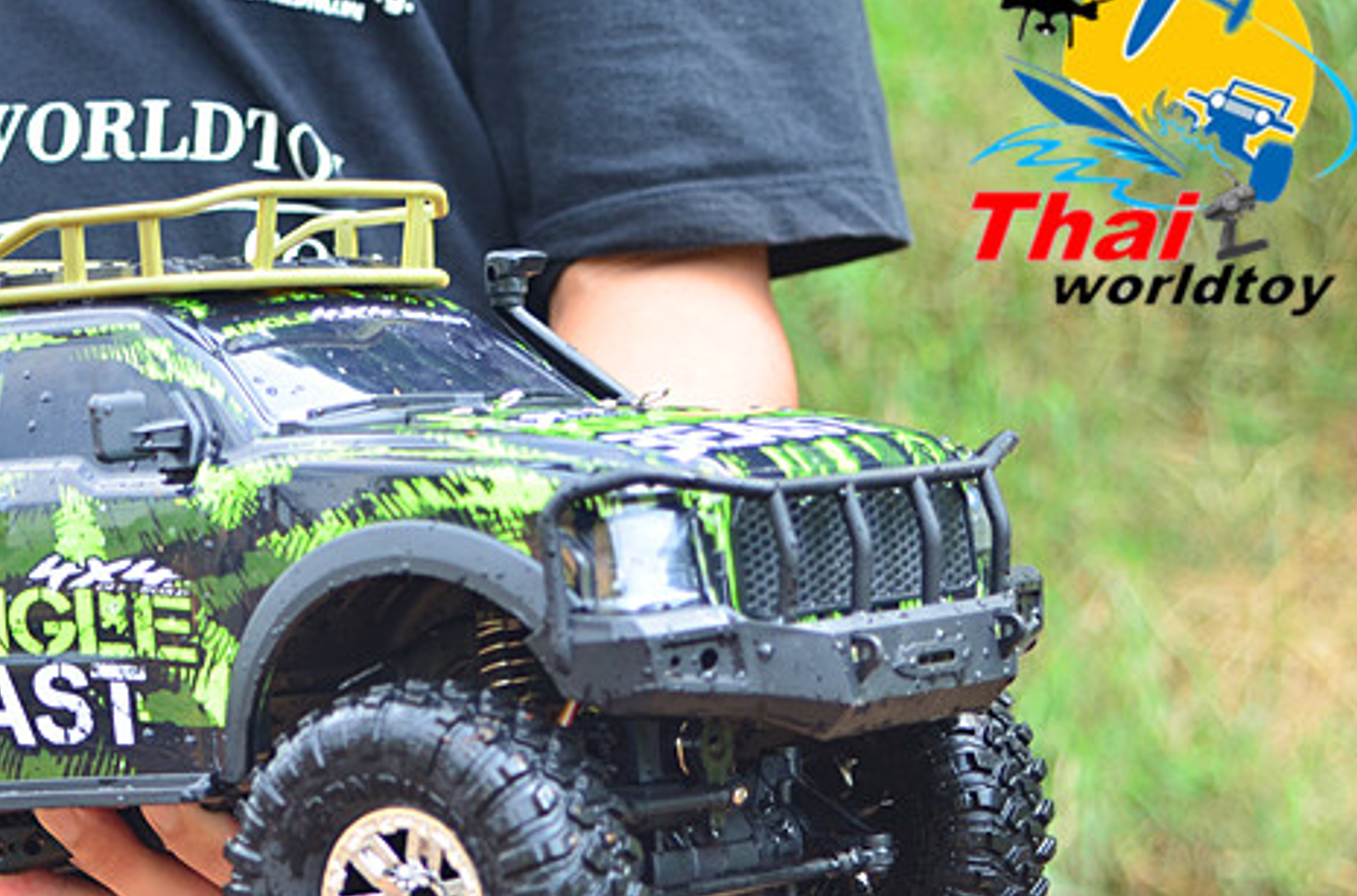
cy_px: 652
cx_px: 254
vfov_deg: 11.0
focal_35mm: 124
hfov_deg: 16.4
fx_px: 4660
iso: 100
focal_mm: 48
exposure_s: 1/60
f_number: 4.5
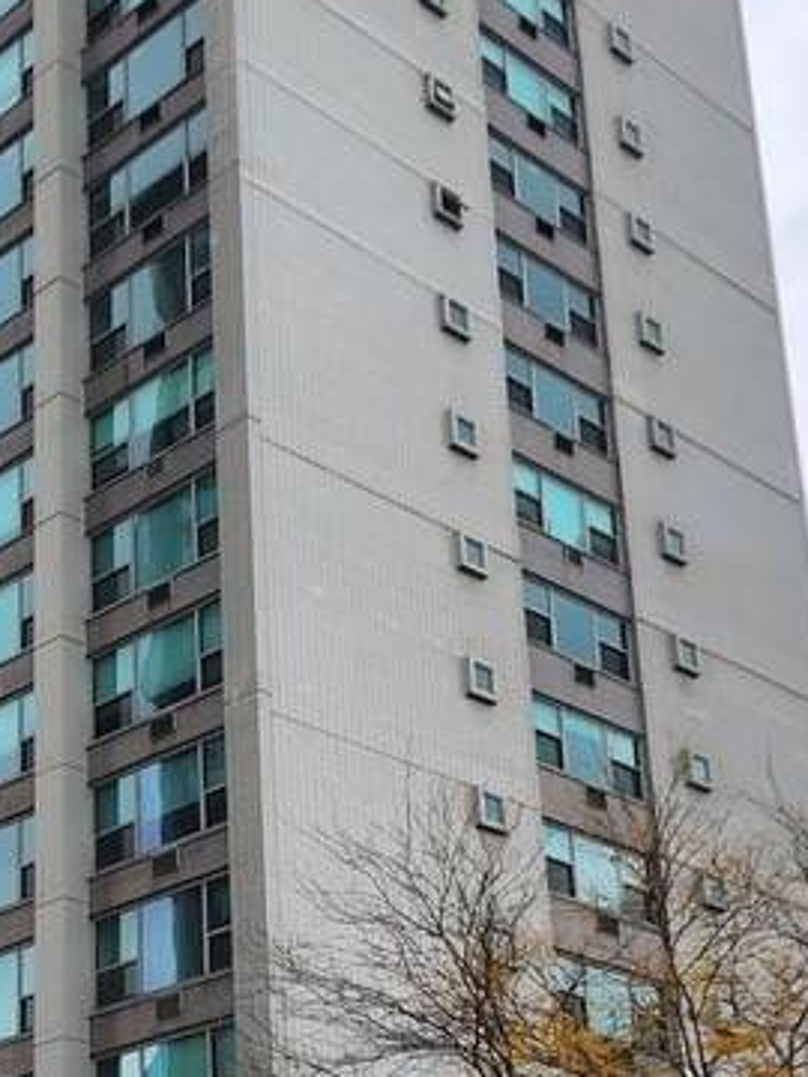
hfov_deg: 21.0
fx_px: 2147
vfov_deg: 27.6
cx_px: 120
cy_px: 862
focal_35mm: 69
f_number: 1.8
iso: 20
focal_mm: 6.4
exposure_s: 1/180
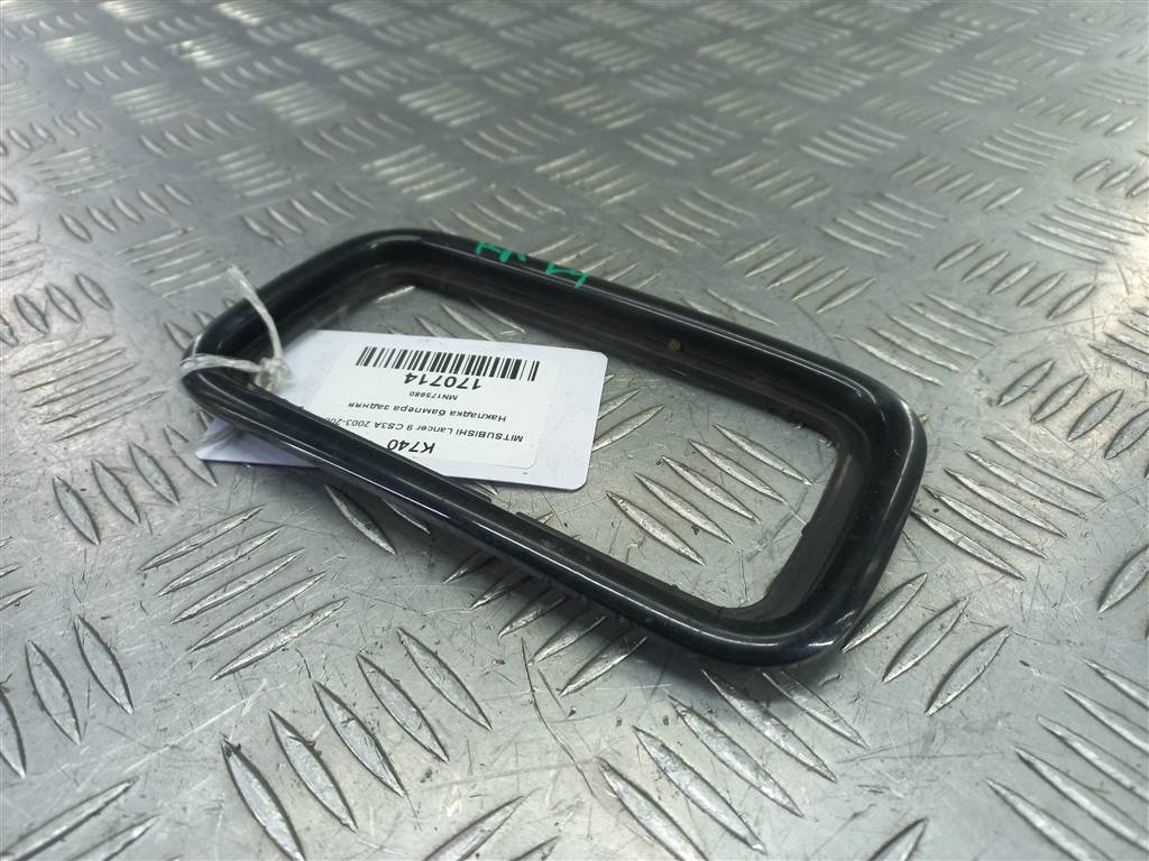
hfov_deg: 69.4
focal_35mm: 25
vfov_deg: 54.9
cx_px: 574
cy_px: 430
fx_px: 830
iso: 64
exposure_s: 1/50
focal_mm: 4.6
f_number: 1.8
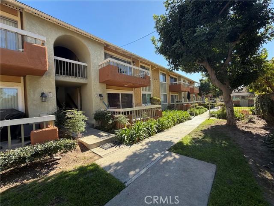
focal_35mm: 14
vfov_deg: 85.7
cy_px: 103
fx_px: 111
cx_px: 137
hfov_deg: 102.1
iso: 50
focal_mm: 2.22
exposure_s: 1/502
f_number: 2.2
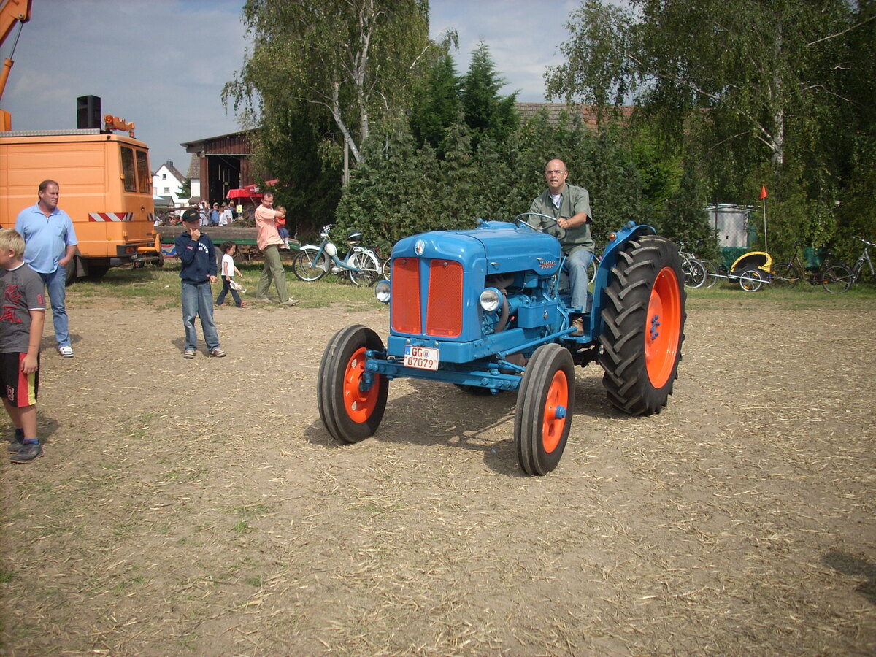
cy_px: 328
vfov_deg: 38.7
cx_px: 438
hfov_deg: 50.1
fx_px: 936
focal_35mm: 37
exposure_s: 1/338
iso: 64
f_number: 5.6
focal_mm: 6.2
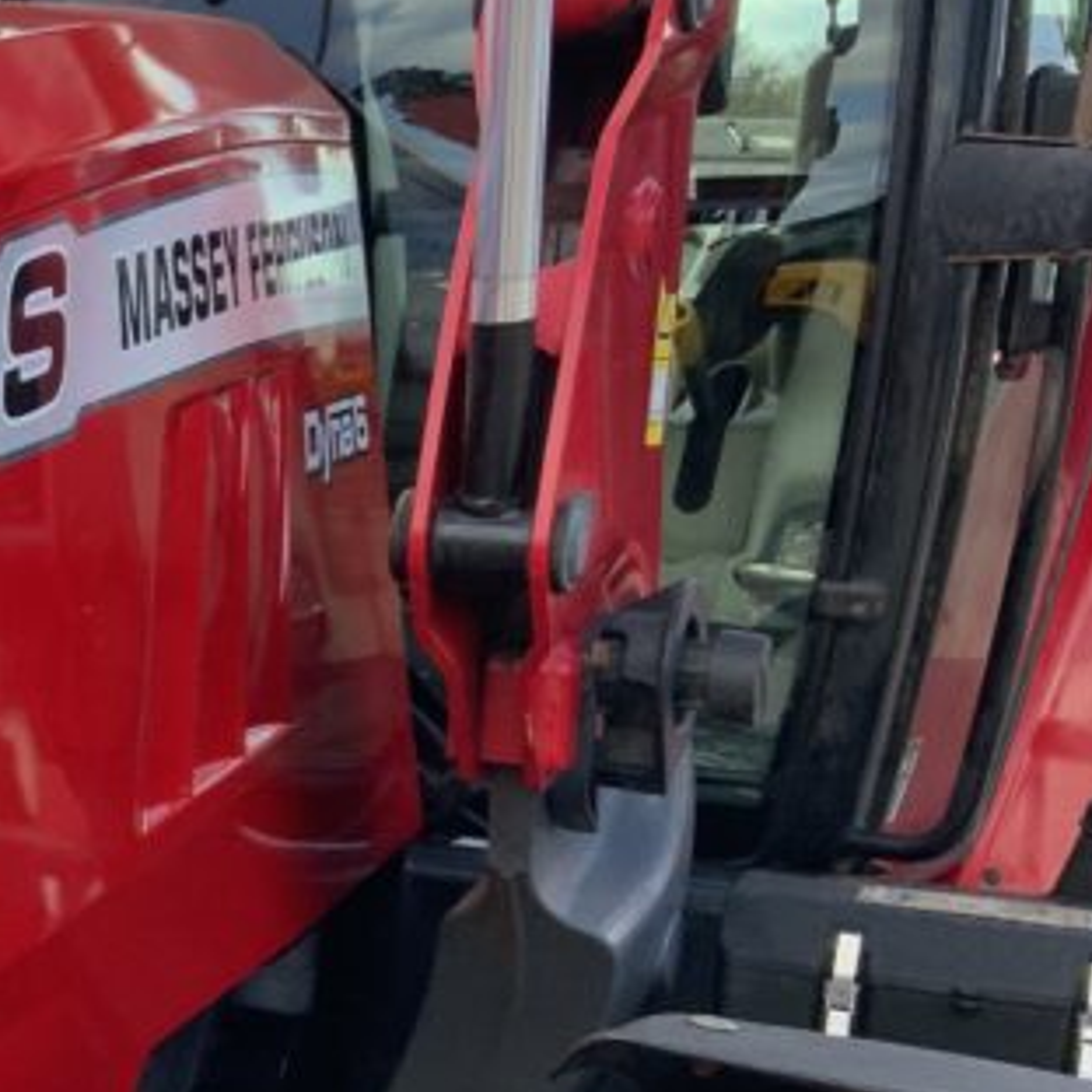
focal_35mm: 84
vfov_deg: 20.4
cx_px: -452
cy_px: 854
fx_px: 2998
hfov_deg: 18.7
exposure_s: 1/307
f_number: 1.8
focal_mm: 3
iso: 16
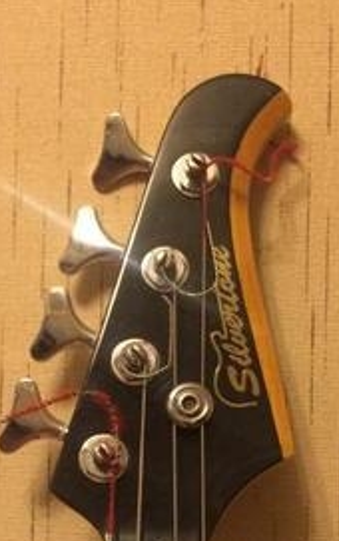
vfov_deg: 29.2
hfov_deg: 19.2
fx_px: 1003
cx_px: 154
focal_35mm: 68
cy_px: 465
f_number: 2.2
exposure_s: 1/33
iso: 320
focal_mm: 4.15
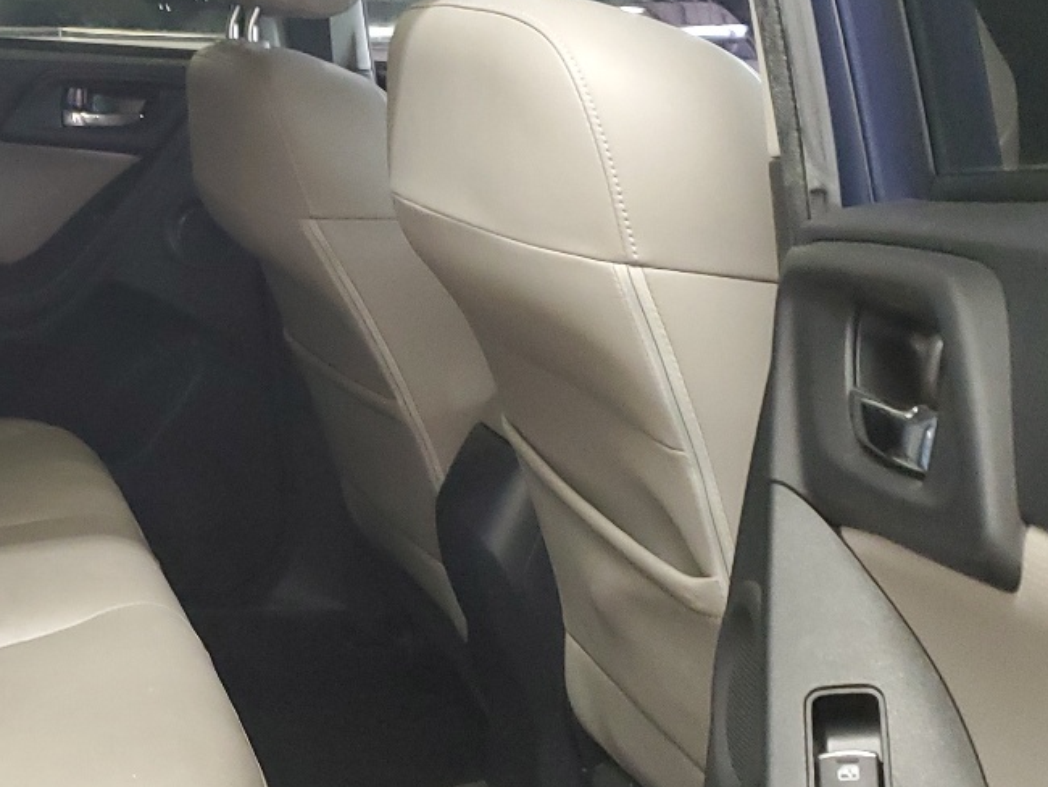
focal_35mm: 64
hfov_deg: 28.9
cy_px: 289
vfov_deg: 22.9
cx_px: 77
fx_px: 1938
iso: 322
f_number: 1.5
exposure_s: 1/24
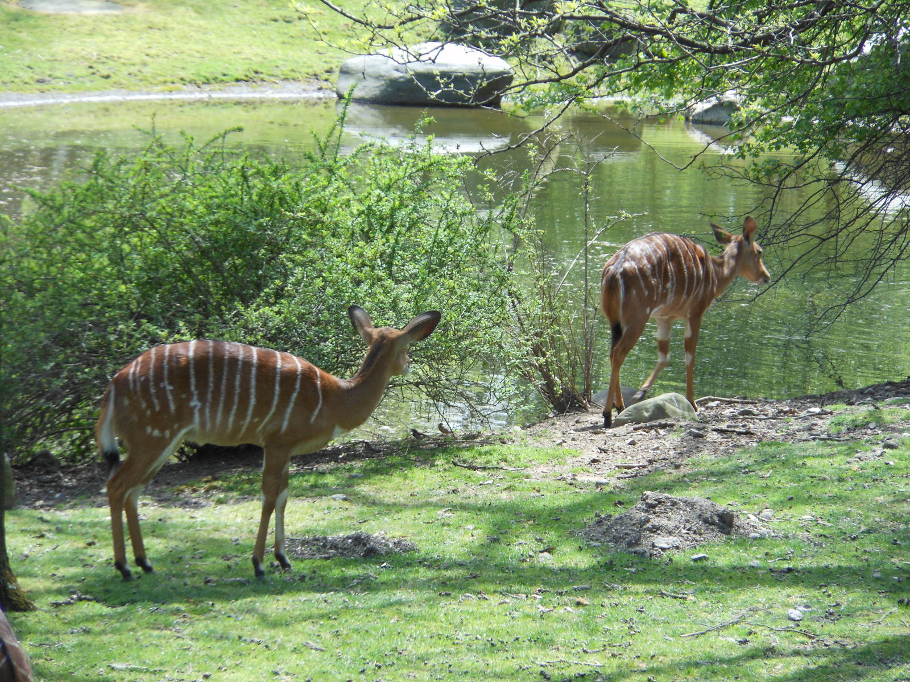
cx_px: 455
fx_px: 5153
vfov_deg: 7.6
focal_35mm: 196
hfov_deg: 10.1
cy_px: 341
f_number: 5.6
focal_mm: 35
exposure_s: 1/80
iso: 80
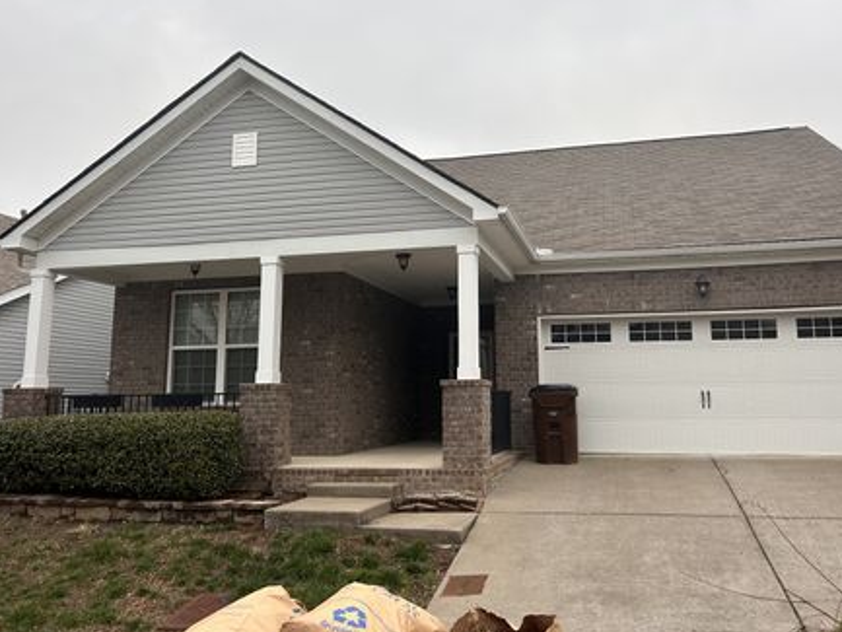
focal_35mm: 30
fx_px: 730
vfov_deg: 46.7
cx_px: 467
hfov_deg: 59.8
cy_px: 281
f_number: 1.5
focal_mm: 5.7
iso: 50
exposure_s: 1/365
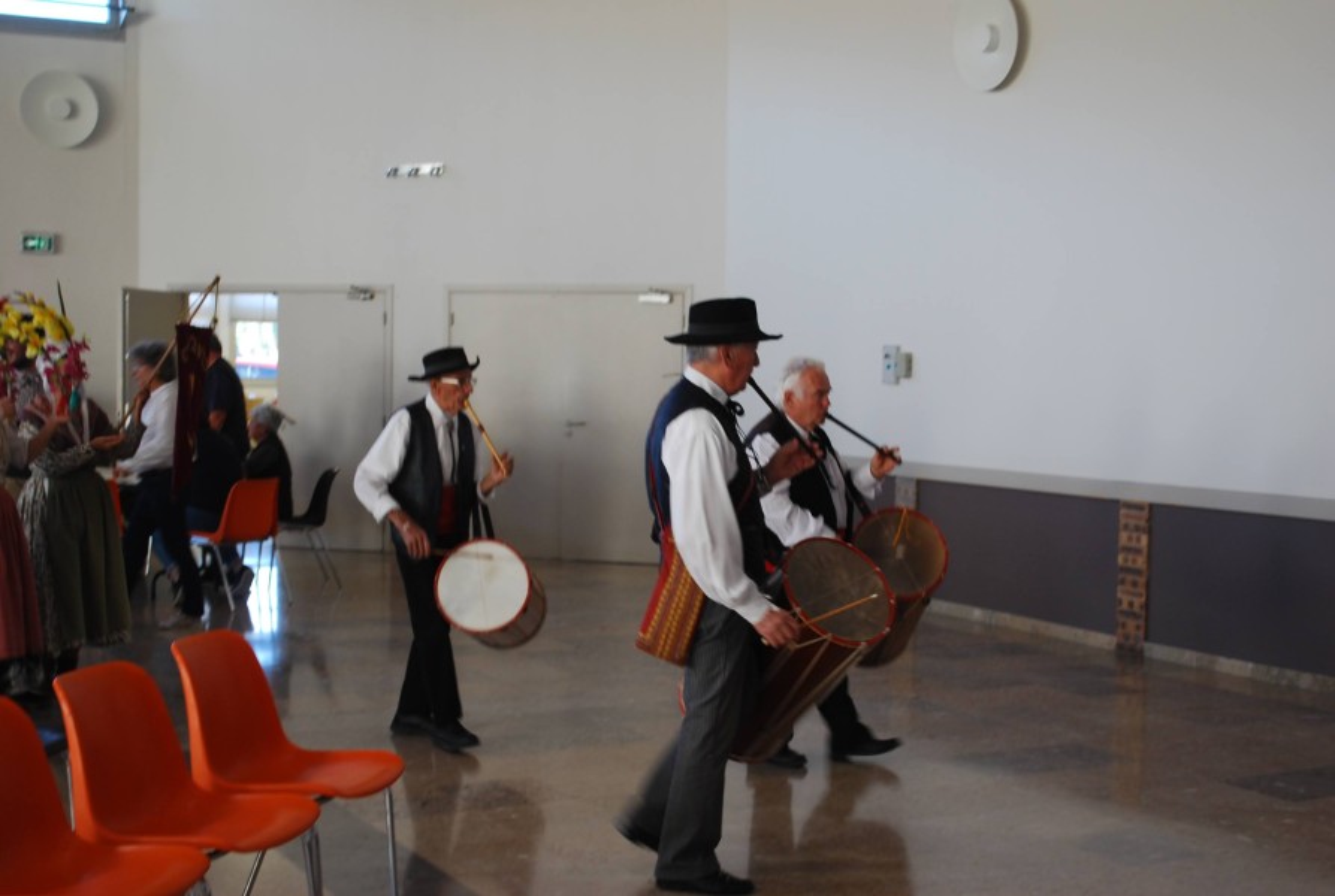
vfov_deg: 28.2
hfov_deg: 41.0
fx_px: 1784
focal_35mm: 48
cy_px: 448
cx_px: 668
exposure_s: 1/30
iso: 280
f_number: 5
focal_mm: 32
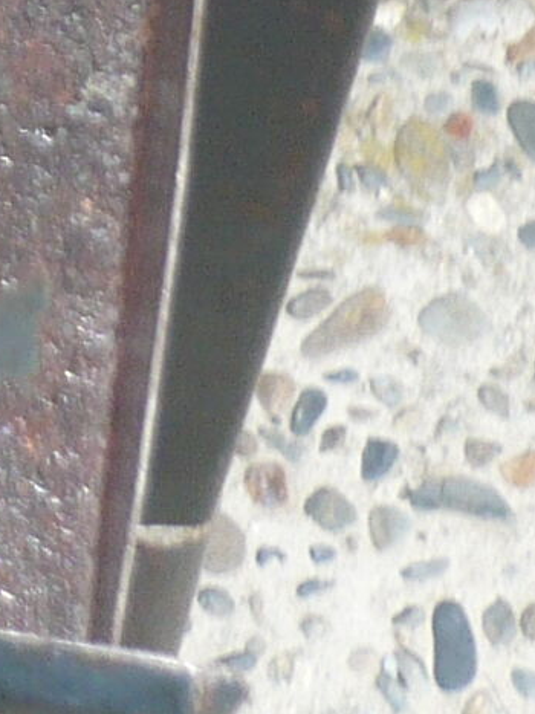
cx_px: -682
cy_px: -557
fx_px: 5834
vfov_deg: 6.8
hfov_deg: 5.1
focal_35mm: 283
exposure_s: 1/60
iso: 100
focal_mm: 7
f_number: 3.4
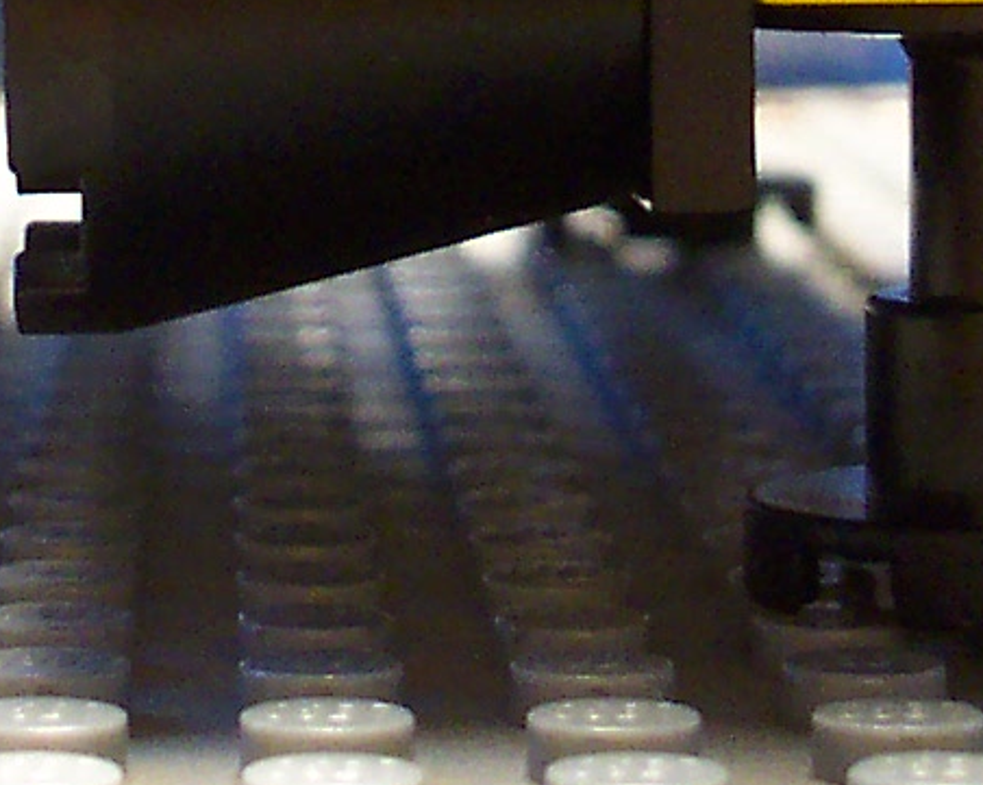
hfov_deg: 10.8
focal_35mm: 178
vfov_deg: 8.5
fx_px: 5175
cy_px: -331
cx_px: 250
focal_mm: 7.5
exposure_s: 1/30
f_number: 2.8
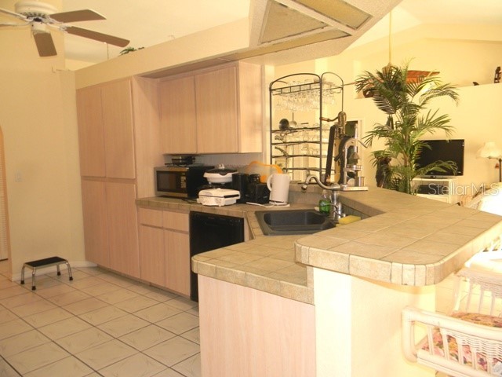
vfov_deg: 49.7
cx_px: 251
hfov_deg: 63.4
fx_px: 406
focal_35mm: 28
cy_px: 188
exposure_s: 1/30
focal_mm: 5
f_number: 3.5
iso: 157
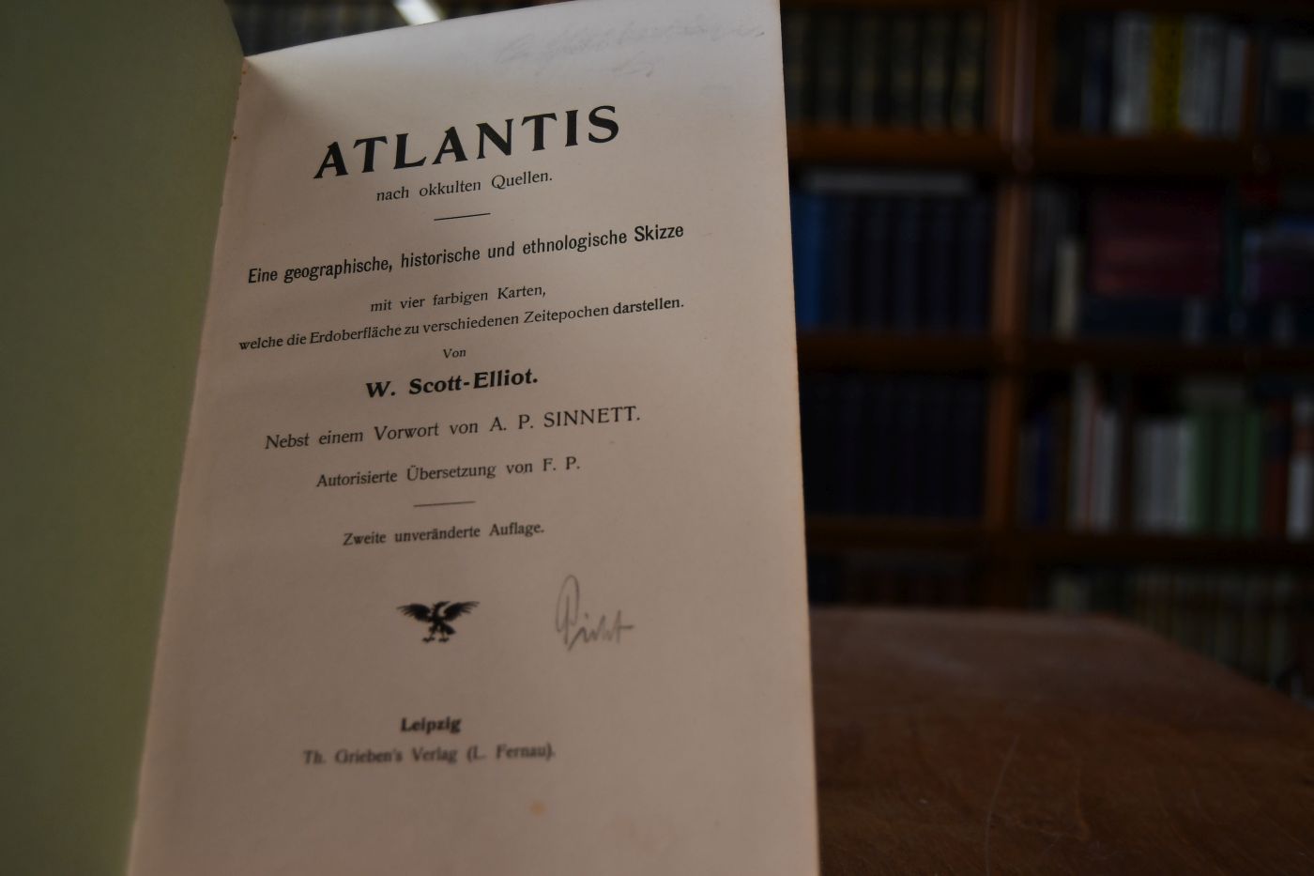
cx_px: 657
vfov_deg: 34.2
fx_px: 1423
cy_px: 438
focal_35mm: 39
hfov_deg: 49.6
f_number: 4
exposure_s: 1/250
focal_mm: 26
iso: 450
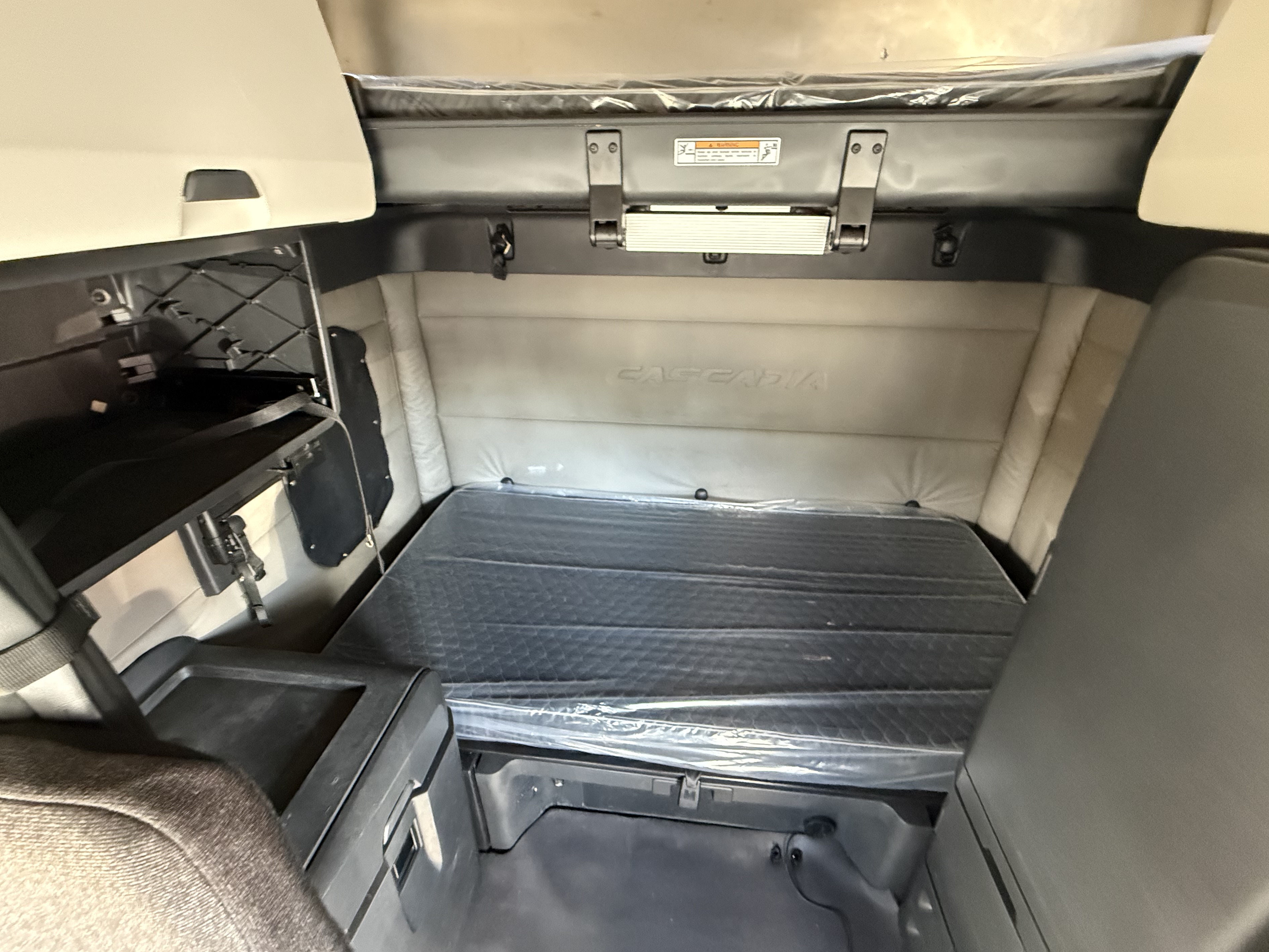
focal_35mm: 15
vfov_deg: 81.7
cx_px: 646
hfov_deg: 98.2
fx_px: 550
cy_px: 452
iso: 1000
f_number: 2.2
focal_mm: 2.22
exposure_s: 1/60
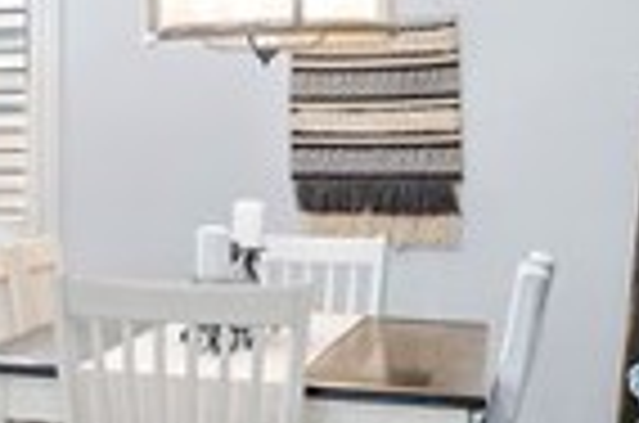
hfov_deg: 15.4
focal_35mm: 94
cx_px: -778
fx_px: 1665
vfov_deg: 14.4
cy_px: 122
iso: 200
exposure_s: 1/1.25
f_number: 8
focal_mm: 13
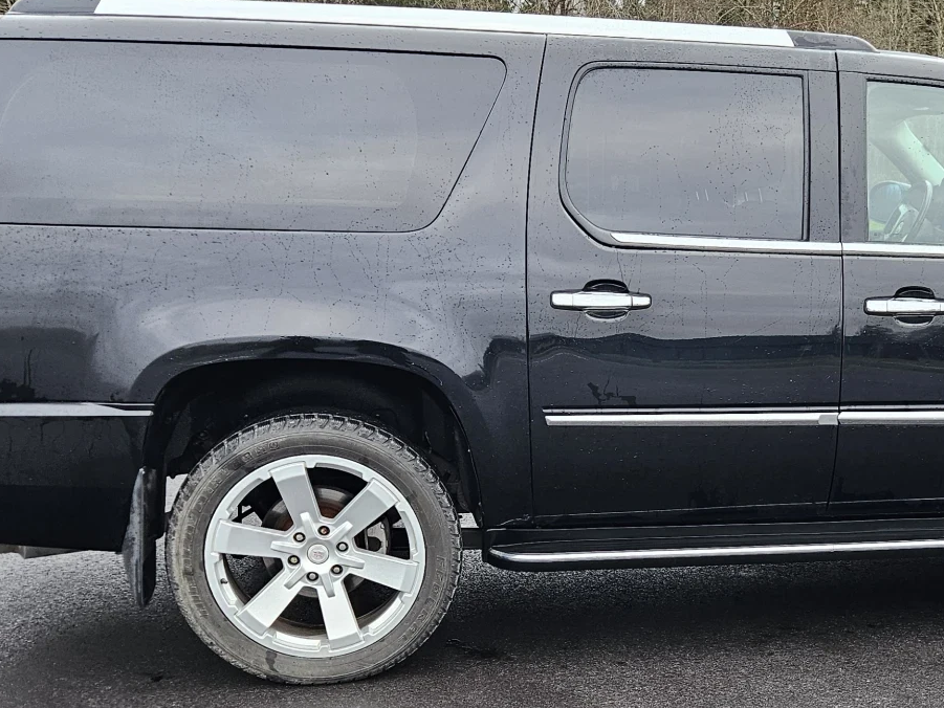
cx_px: 716
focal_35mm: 49
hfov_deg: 37.9
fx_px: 1336
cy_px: 538
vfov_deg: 29.2
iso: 250
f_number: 1.8
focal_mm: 5.4
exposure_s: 1/190
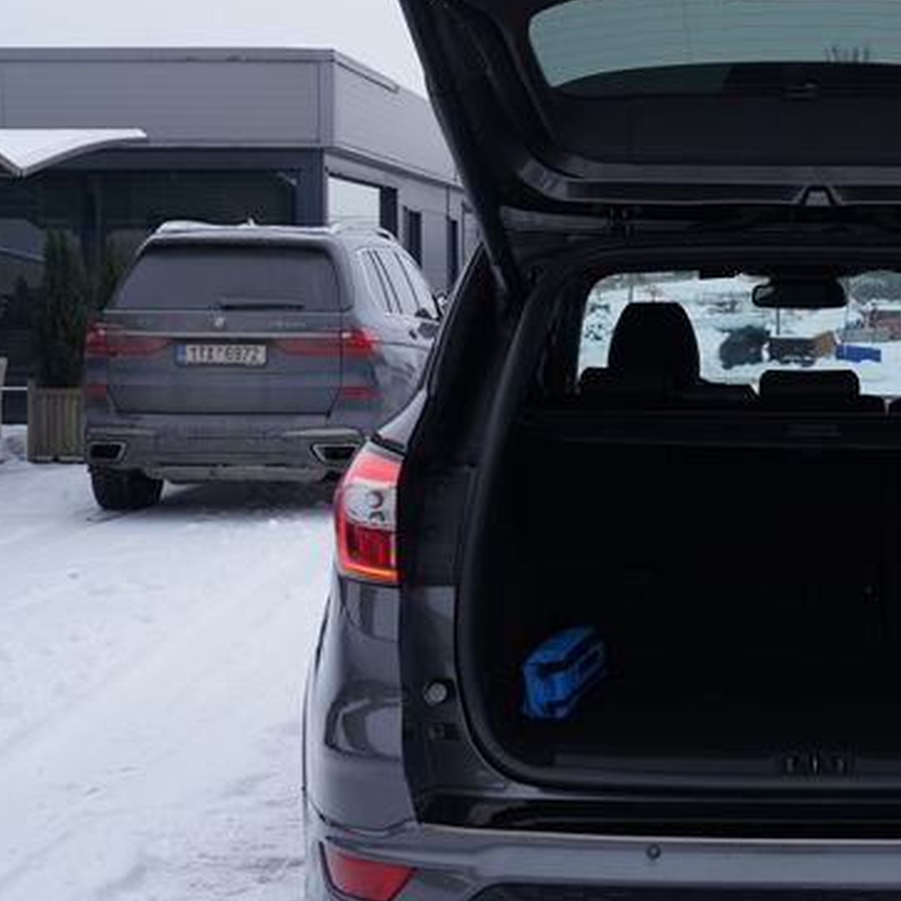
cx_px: 822
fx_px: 2120
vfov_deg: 24.0
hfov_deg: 23.3
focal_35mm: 72
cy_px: 398
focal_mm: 30
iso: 100
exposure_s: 1/250
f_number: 4.5
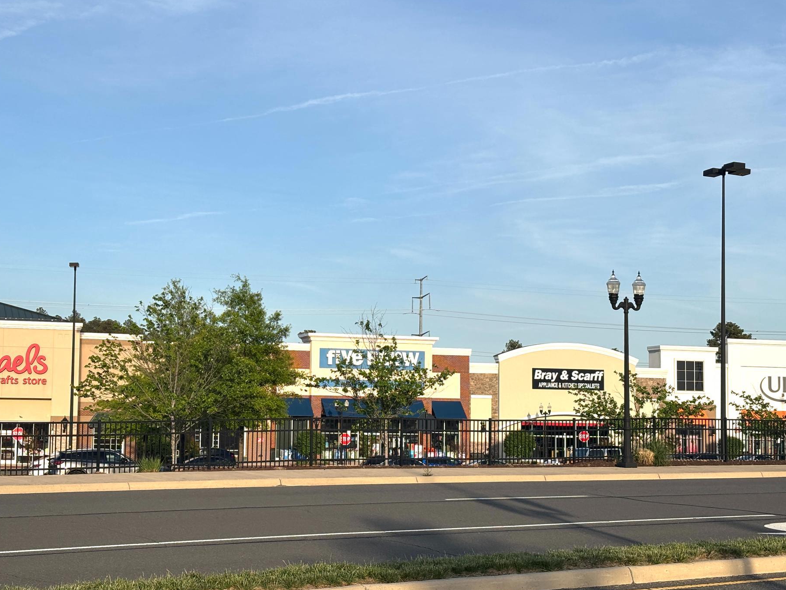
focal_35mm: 59
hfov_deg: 32.7
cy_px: 316
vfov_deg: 24.8
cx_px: 343
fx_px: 1340
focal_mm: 5.96
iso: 32
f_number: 1.6
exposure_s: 1/3021
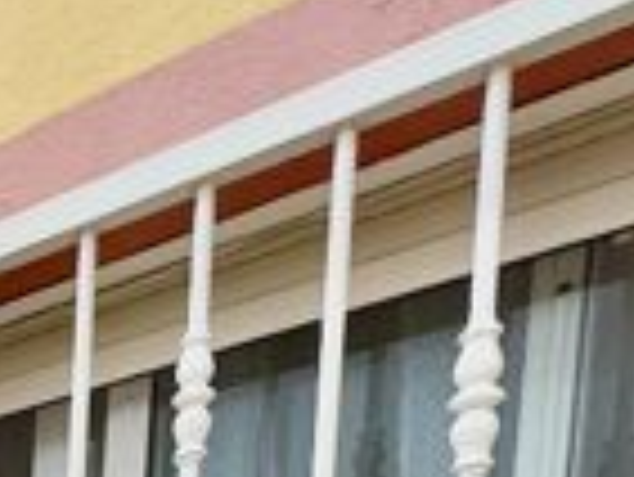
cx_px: -654
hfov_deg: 18.1
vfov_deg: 15.6
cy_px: 1017
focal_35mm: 70
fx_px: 1283
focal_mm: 2.22
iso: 40
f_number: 2.2
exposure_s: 1/1420
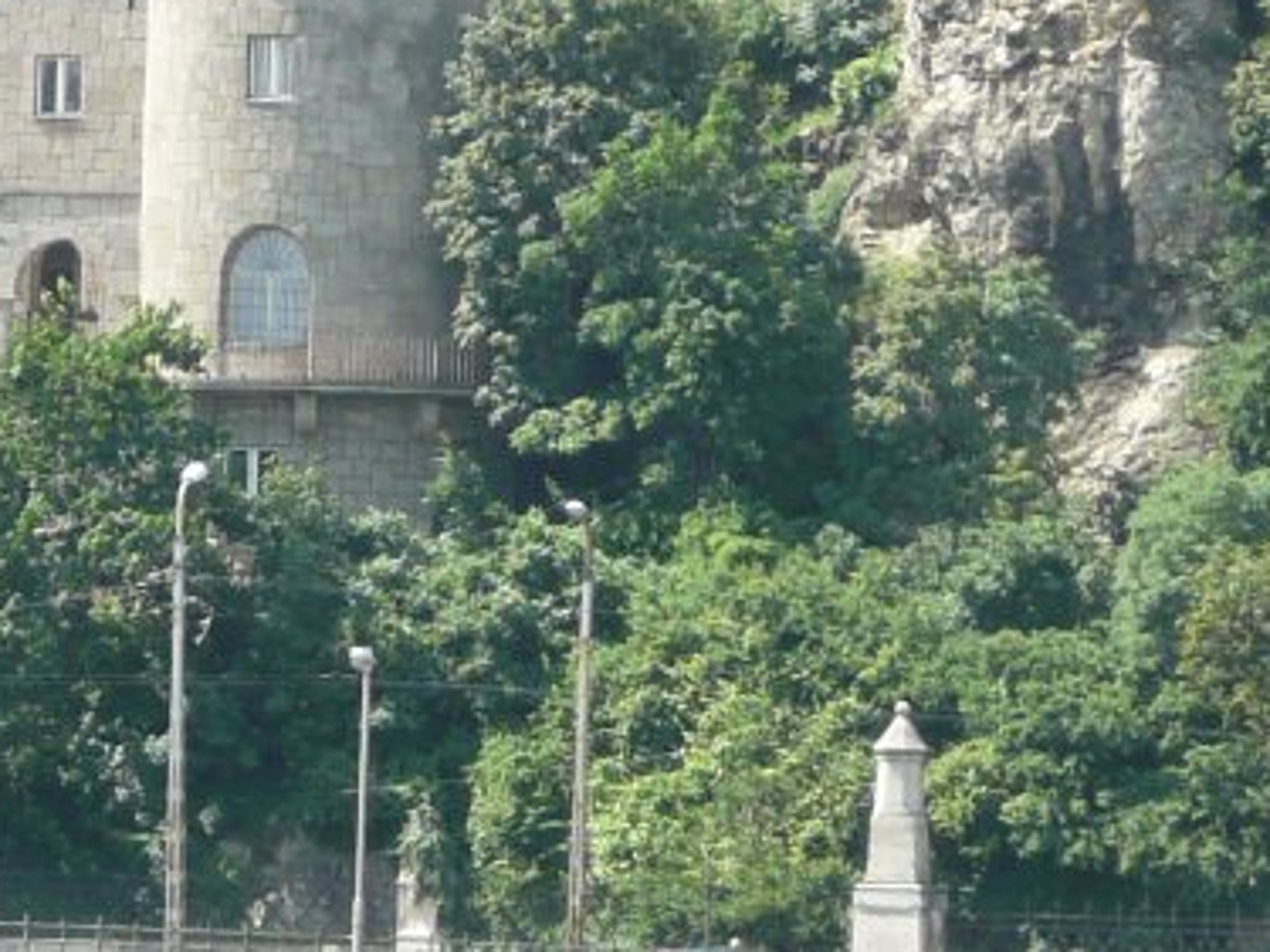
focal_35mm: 693
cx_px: -356
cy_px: -24
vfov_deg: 2.1
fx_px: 25417
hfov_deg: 2.9
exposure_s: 1/200
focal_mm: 31
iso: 100
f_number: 4.8
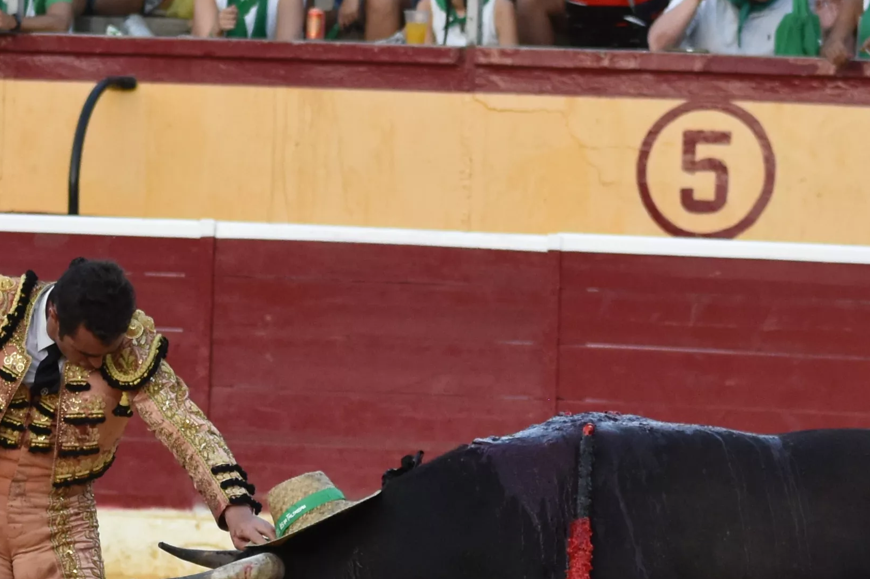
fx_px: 12322
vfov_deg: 2.7
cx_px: 263
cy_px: 543
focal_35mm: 510
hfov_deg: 4.0
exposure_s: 1/400
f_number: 5
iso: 800
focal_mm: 92
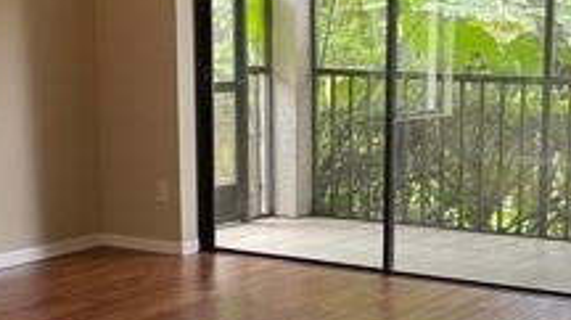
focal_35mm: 84
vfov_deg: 14.3
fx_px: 1271
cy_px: 233
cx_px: 367
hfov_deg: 25.2
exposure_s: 1/60
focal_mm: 4.2
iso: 100
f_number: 1.6
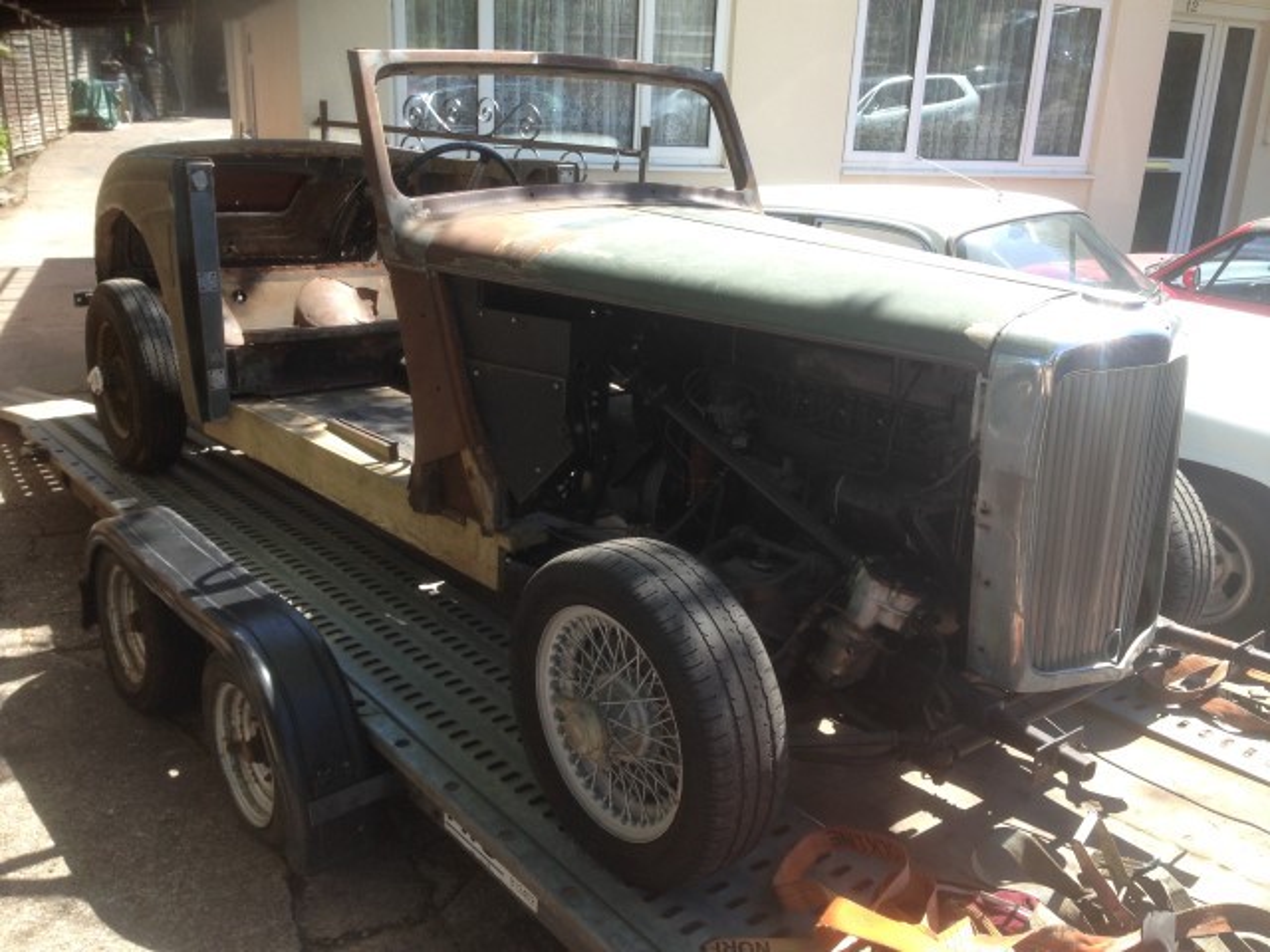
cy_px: 476
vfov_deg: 42.9
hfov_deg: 55.4
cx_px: 635
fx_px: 1211
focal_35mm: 33
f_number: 2.4
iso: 50
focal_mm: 4.12
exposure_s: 1/343
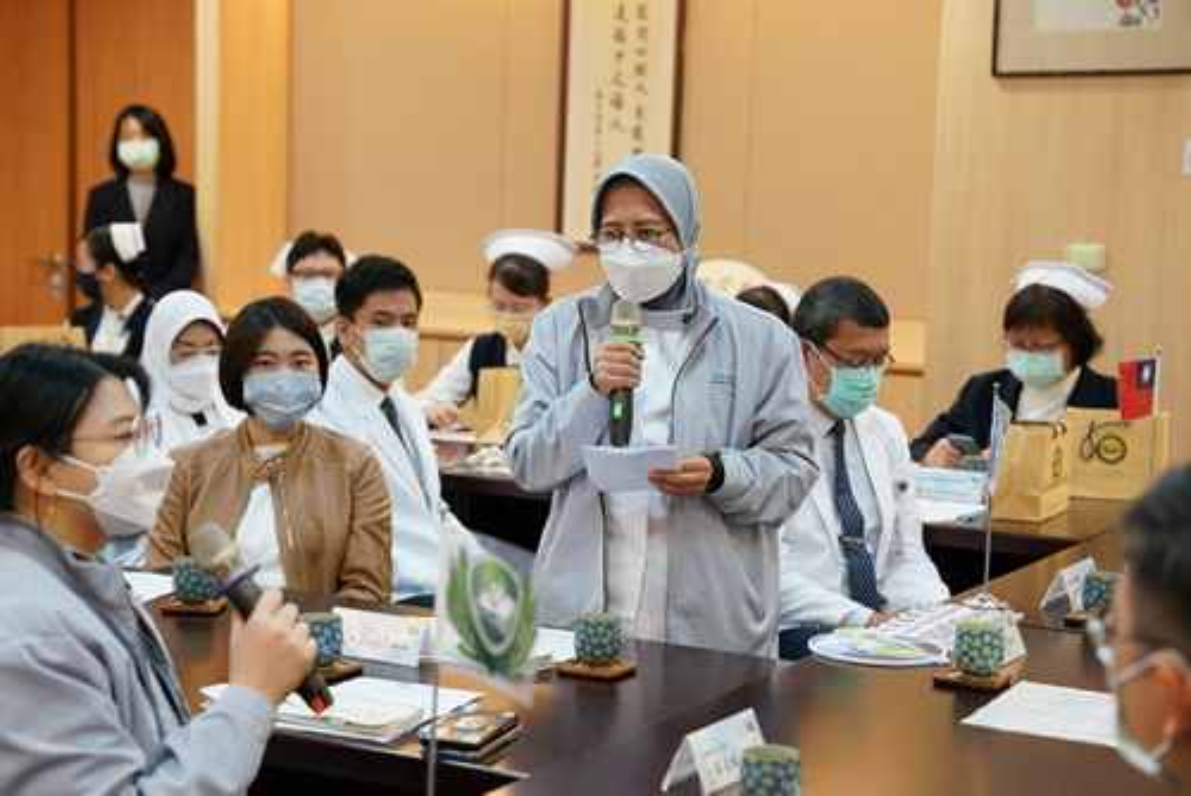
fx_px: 2317
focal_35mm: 70
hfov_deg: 28.8
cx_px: 596
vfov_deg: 19.5
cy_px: 398
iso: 1250
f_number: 3.5
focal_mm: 70
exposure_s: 1/160
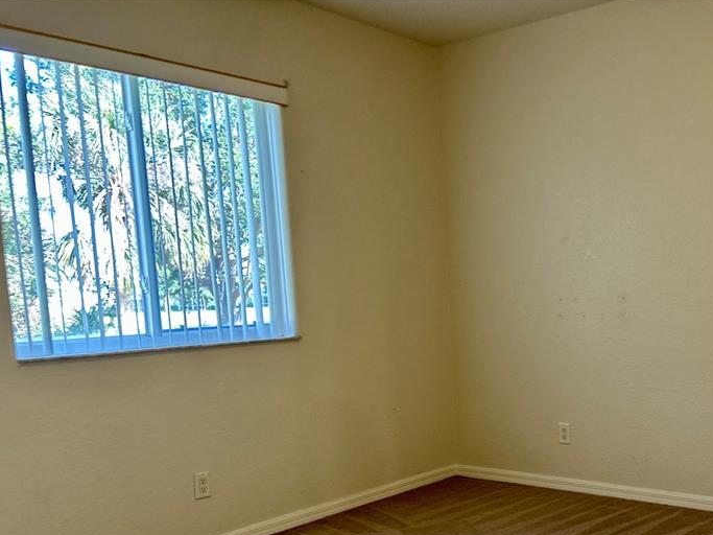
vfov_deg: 36.0
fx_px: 803
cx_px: 518
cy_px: 396
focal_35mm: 39
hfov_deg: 46.5
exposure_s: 1/60
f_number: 1.5
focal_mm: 5.7
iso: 100
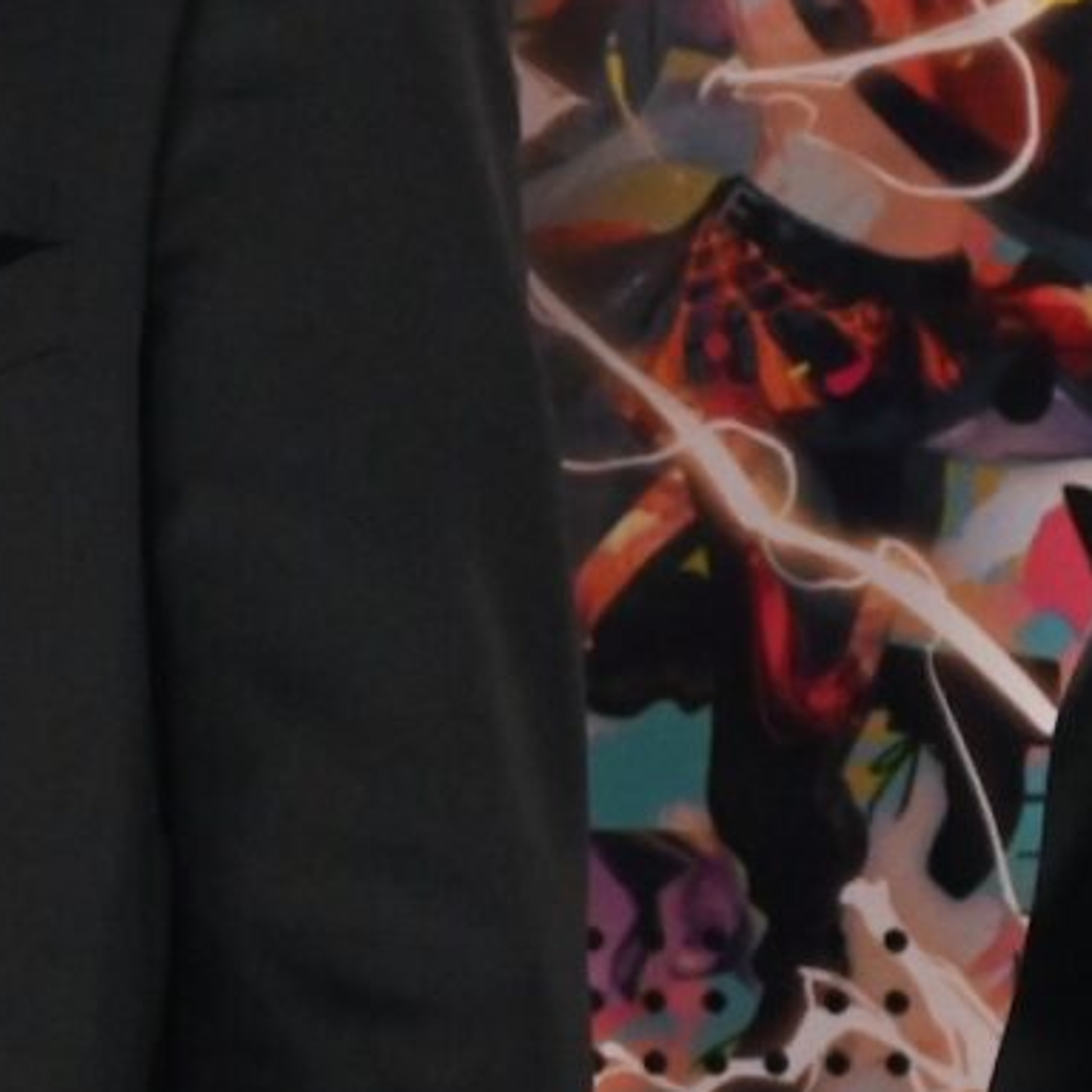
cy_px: 138
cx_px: -405
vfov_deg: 9.9
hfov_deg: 9.7
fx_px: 6282
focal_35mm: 176
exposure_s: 1/100
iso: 5000
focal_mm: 31
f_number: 6.3
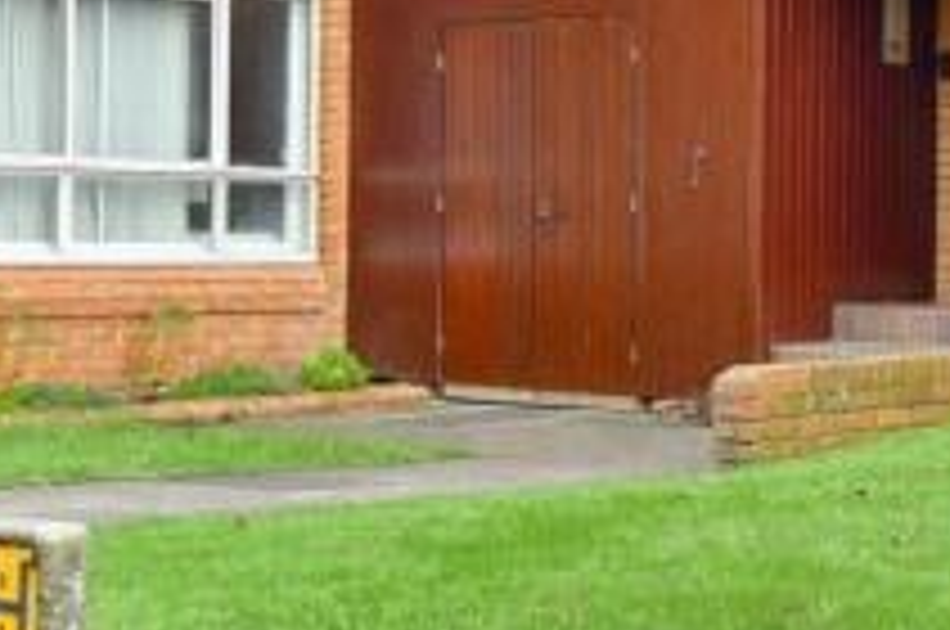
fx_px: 2213
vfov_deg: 16.1
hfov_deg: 22.8
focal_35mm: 84
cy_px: 115
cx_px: 1056
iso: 250
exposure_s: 1/40
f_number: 7.1
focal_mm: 18
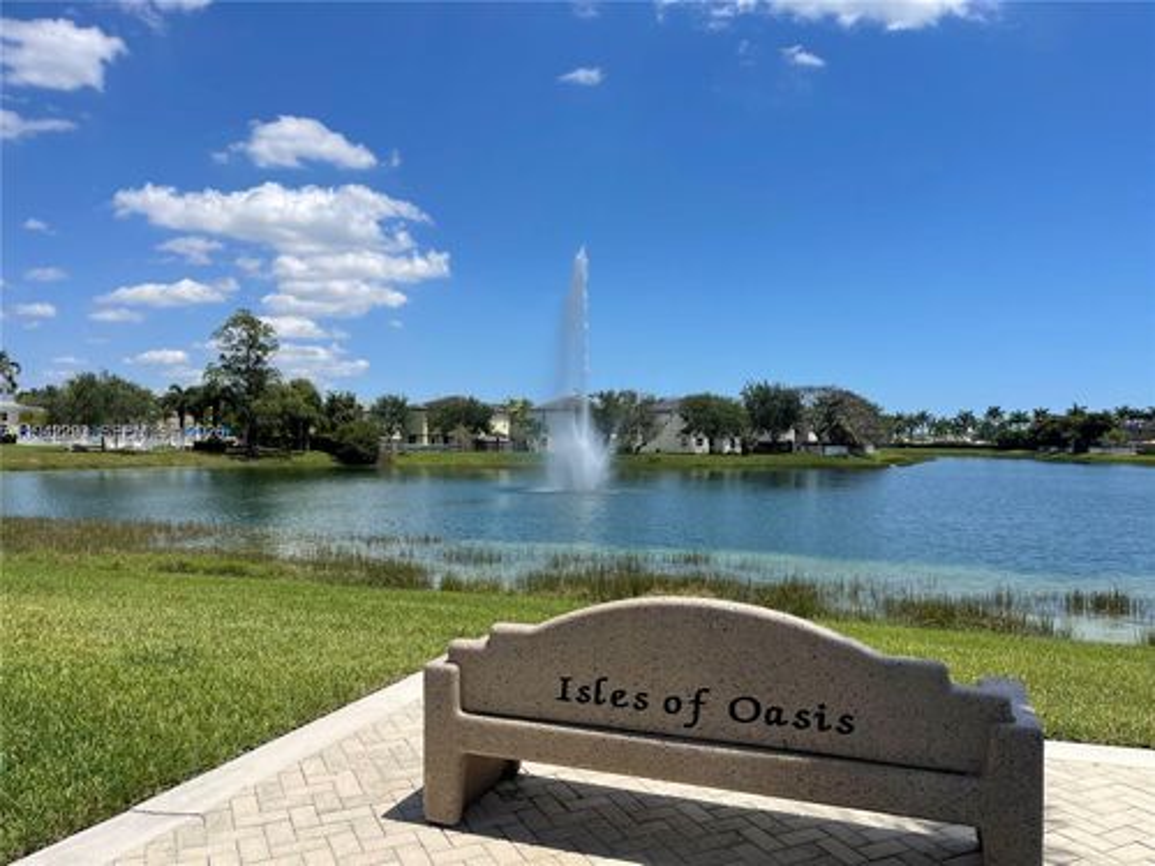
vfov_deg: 53.1
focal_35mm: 26
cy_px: 433
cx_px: 578
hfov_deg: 67.3
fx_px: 868
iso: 32
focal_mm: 5.1
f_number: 1.6
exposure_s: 1/5376
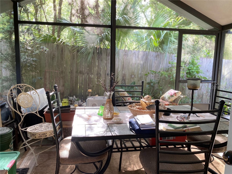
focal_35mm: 26
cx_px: 116
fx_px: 174
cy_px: 87
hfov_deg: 67.3
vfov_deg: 53.1
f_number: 1.8
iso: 160
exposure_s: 1/60
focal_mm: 4.25
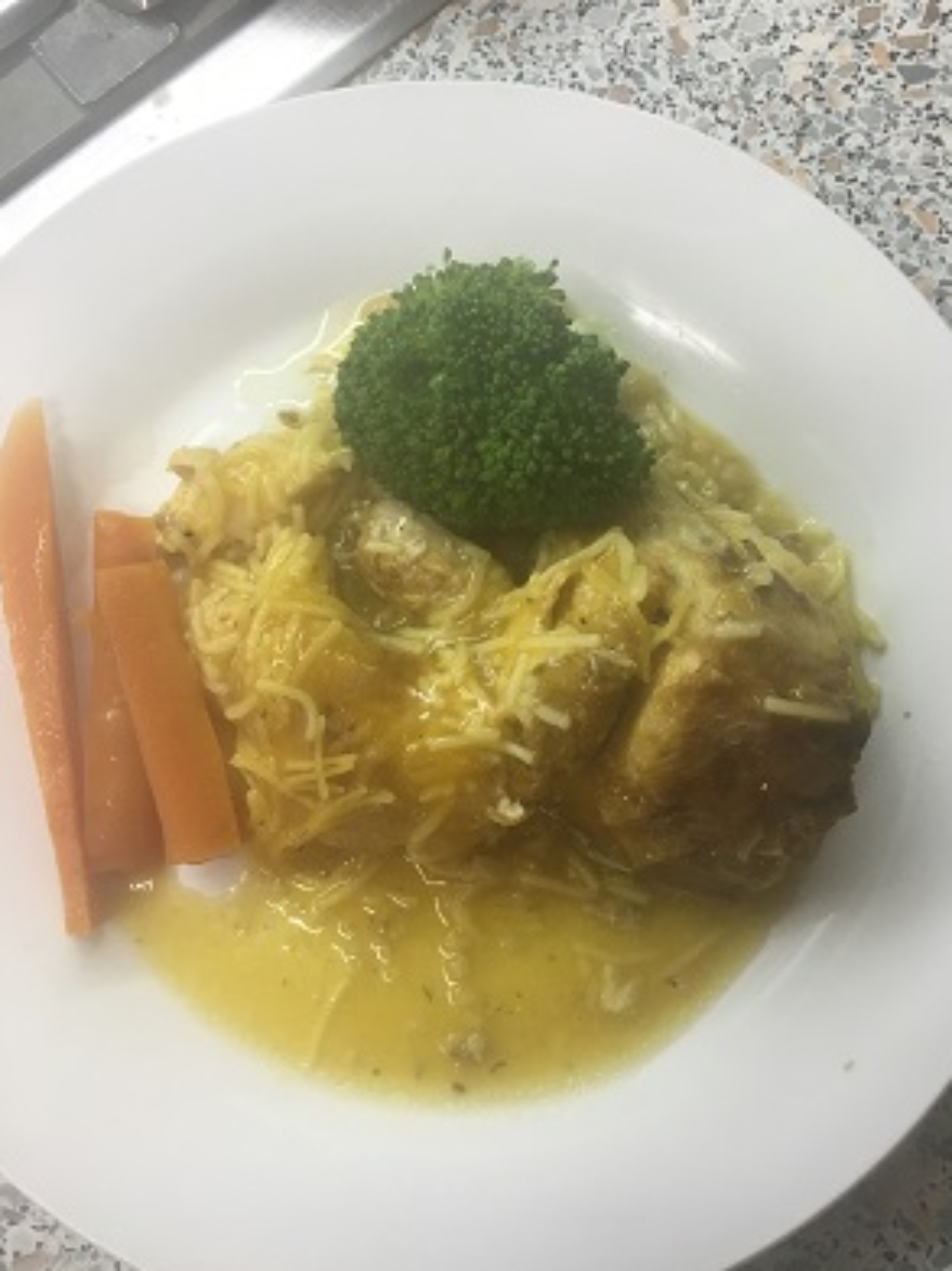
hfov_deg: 46.8
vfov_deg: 60.0
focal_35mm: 30
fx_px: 1101
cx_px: 489
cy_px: 637
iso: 50
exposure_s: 1/33
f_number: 2.2
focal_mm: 4.15
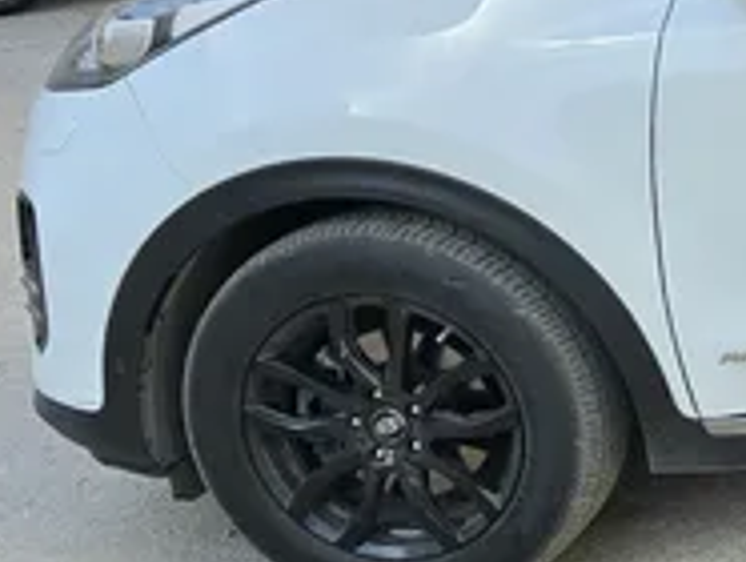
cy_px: 181
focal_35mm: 79
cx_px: 1227
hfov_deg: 20.0
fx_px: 1705
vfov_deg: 18.6
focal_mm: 6.3
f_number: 1.7
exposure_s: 1/259
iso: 12
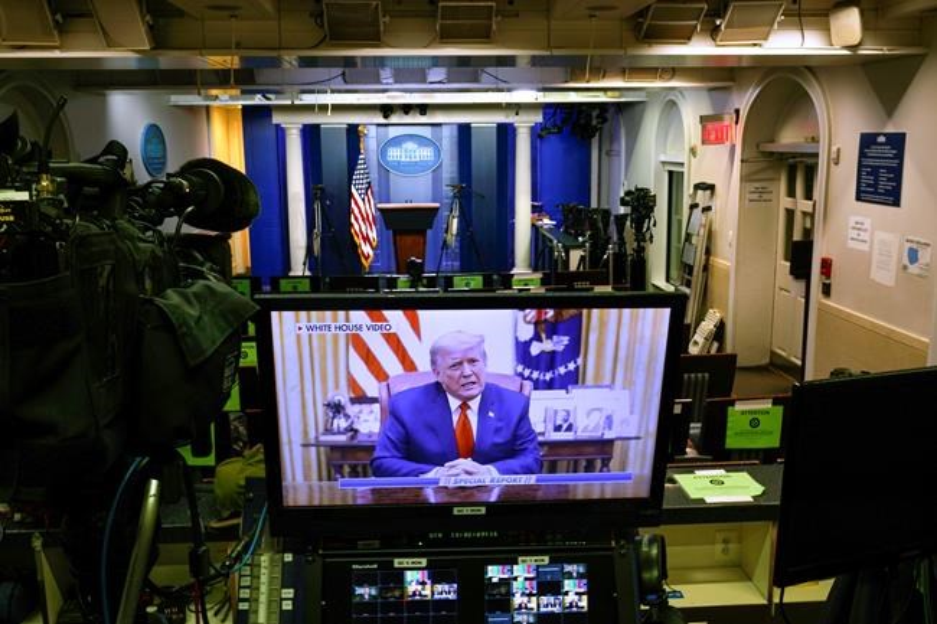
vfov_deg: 41.1
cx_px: 468
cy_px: 312
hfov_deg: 58.7
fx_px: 833
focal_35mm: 32
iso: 500
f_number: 14
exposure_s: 1/10
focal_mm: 32
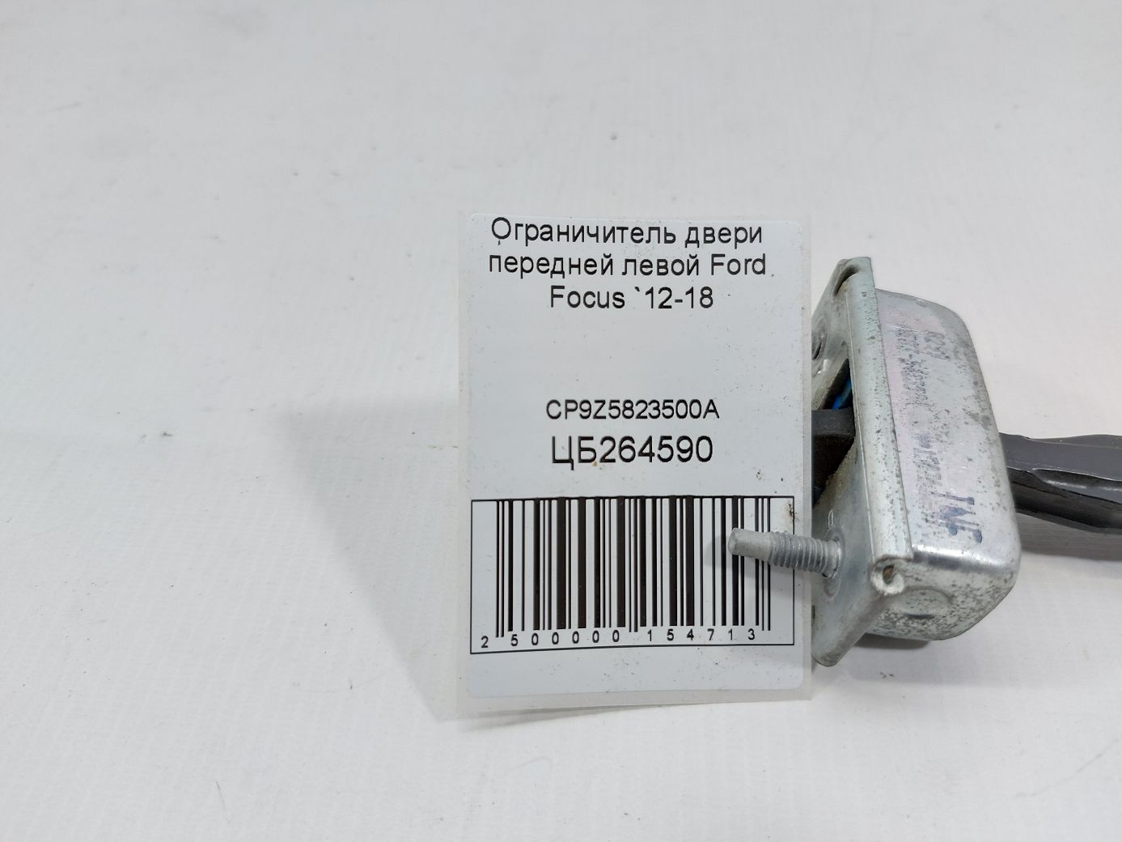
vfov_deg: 56.8
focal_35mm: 24
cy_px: 421
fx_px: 778
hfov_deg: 71.6
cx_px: 561
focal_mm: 5.23
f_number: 1.8
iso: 80
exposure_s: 1/50
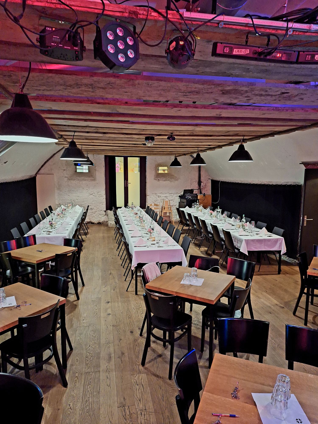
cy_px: 212
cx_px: 159
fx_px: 282
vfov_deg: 73.9
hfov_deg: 58.9
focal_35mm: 23
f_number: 1.8
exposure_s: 1/20
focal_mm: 5.54
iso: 1000
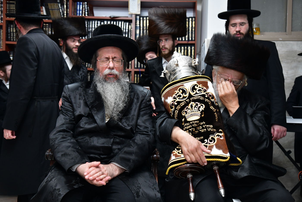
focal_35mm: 46
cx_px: 151
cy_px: 101
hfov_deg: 42.7
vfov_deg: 29.2
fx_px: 386
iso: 1600
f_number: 5.6
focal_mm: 46
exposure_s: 1/100
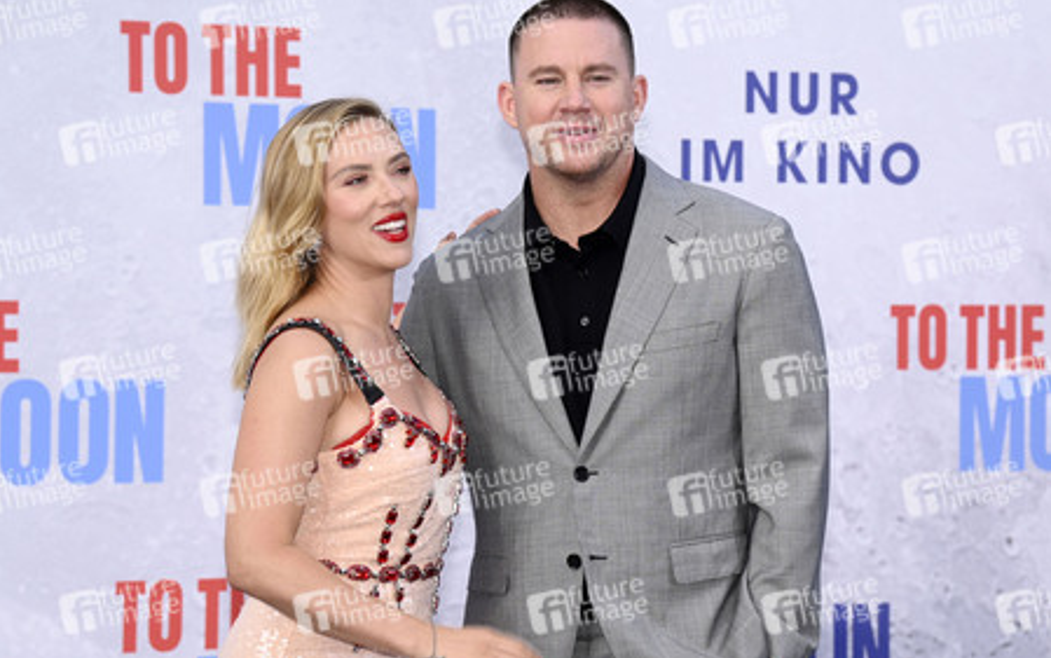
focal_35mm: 133
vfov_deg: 9.9
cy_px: 314
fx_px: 3811
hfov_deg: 15.7
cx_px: 526
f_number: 9
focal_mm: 130
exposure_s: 1/200
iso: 320
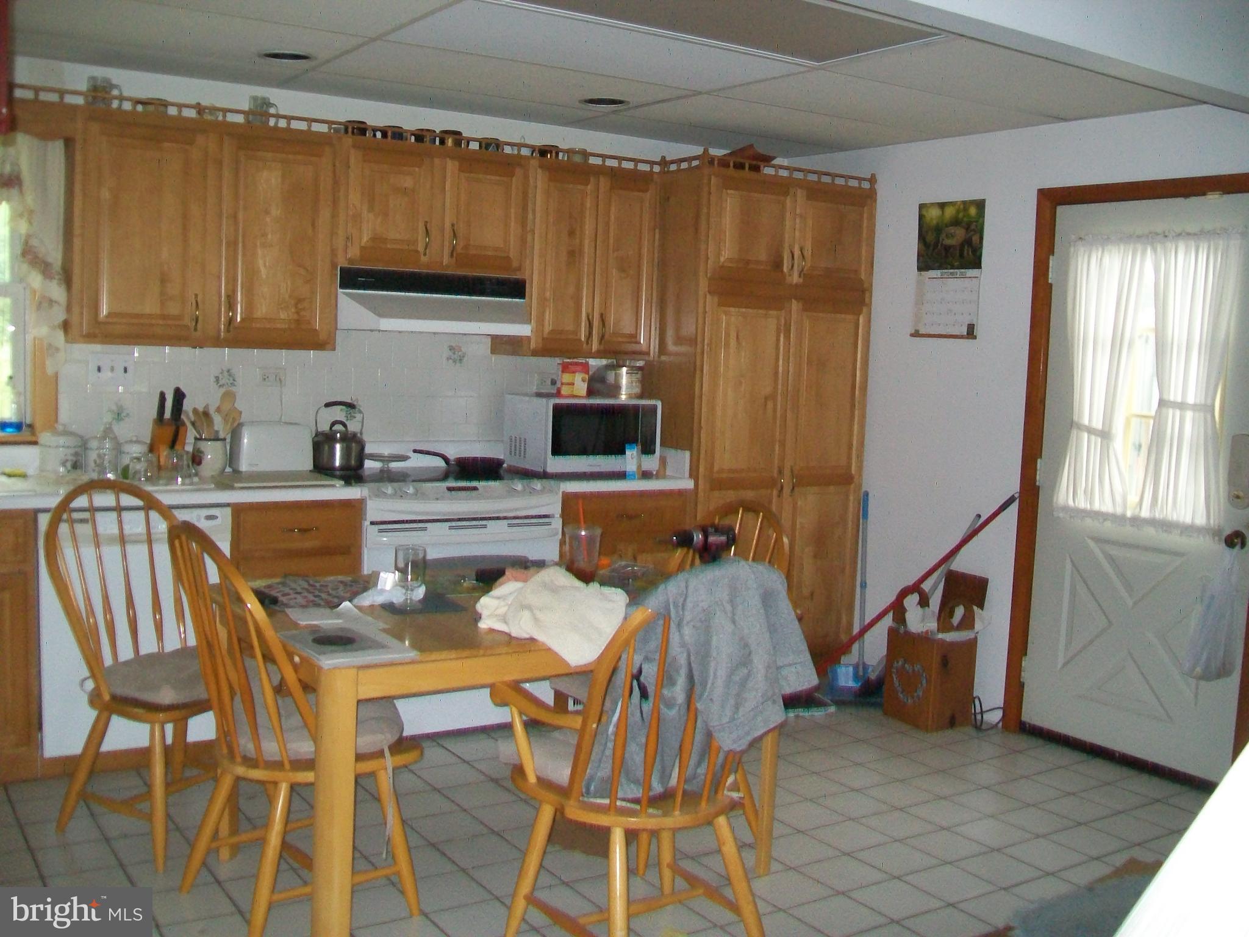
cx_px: 624
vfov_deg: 41.8
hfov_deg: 54.0
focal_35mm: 34
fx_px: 1227
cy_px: 468
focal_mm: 6.1
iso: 160
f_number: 2.7
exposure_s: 1/60
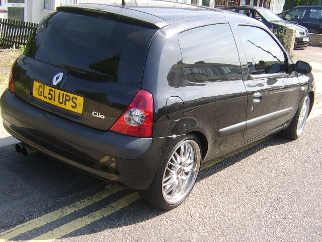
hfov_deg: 49.0
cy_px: 121
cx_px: 161
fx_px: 353
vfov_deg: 37.7
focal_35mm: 38
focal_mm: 9.86
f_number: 4
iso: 71
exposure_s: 1/176
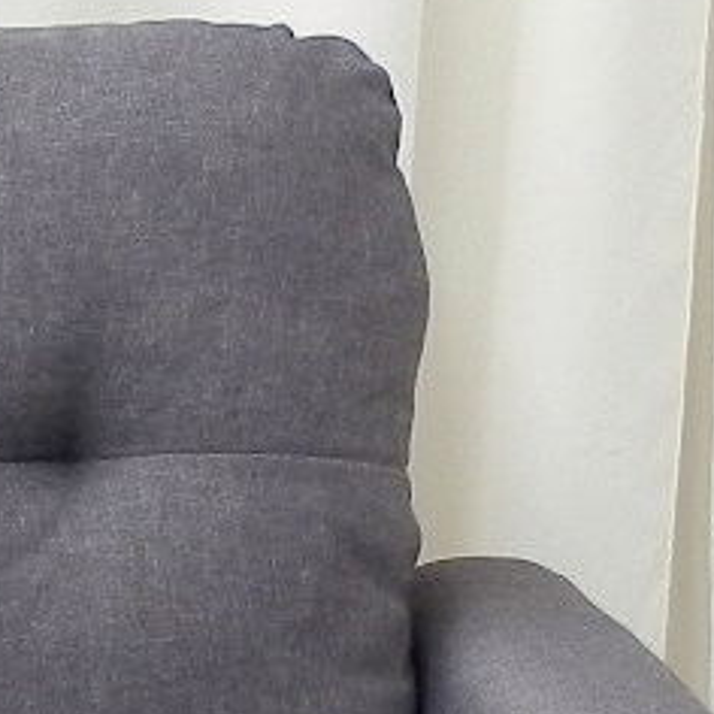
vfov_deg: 6.1
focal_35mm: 283
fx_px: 6604
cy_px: 1319
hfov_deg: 5.8
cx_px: -1243
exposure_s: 1/3
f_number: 3.4
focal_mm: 7.64
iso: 64
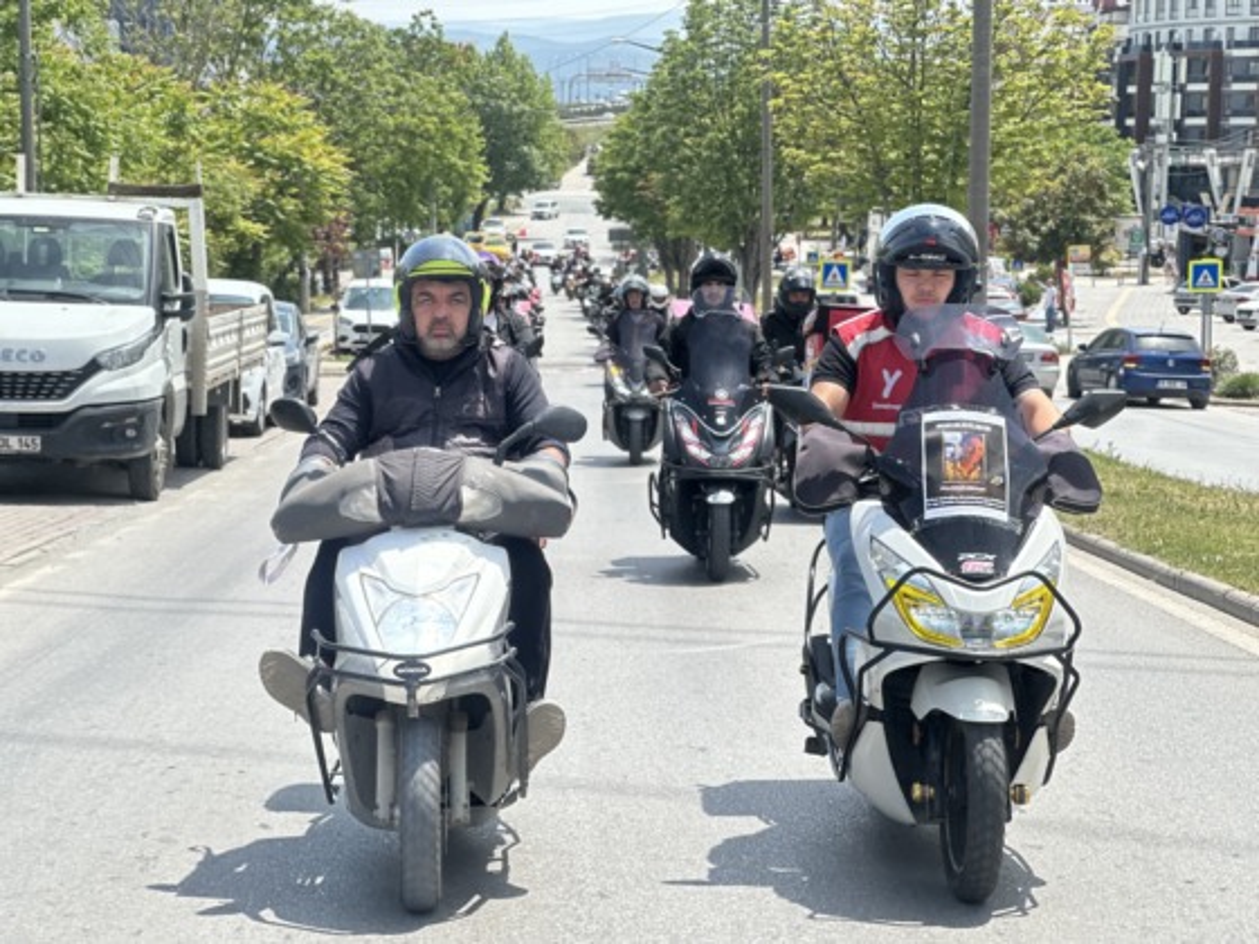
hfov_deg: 25.3
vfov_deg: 19.1
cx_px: 630
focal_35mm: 77
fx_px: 2801
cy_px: 472
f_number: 2.8
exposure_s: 1/490
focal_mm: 9
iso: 32
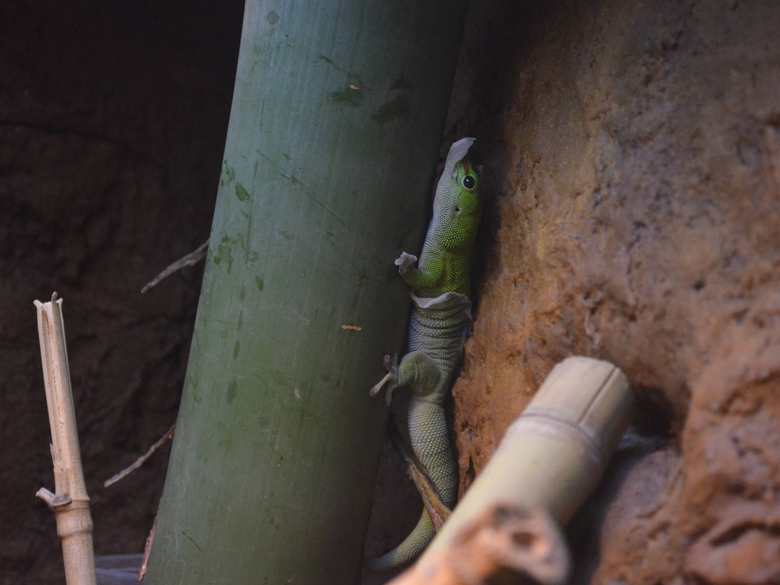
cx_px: 386
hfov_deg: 21.6
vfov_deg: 16.3
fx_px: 2040
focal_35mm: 91
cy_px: 291
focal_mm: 55
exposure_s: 1/30
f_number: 5.6
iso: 2800
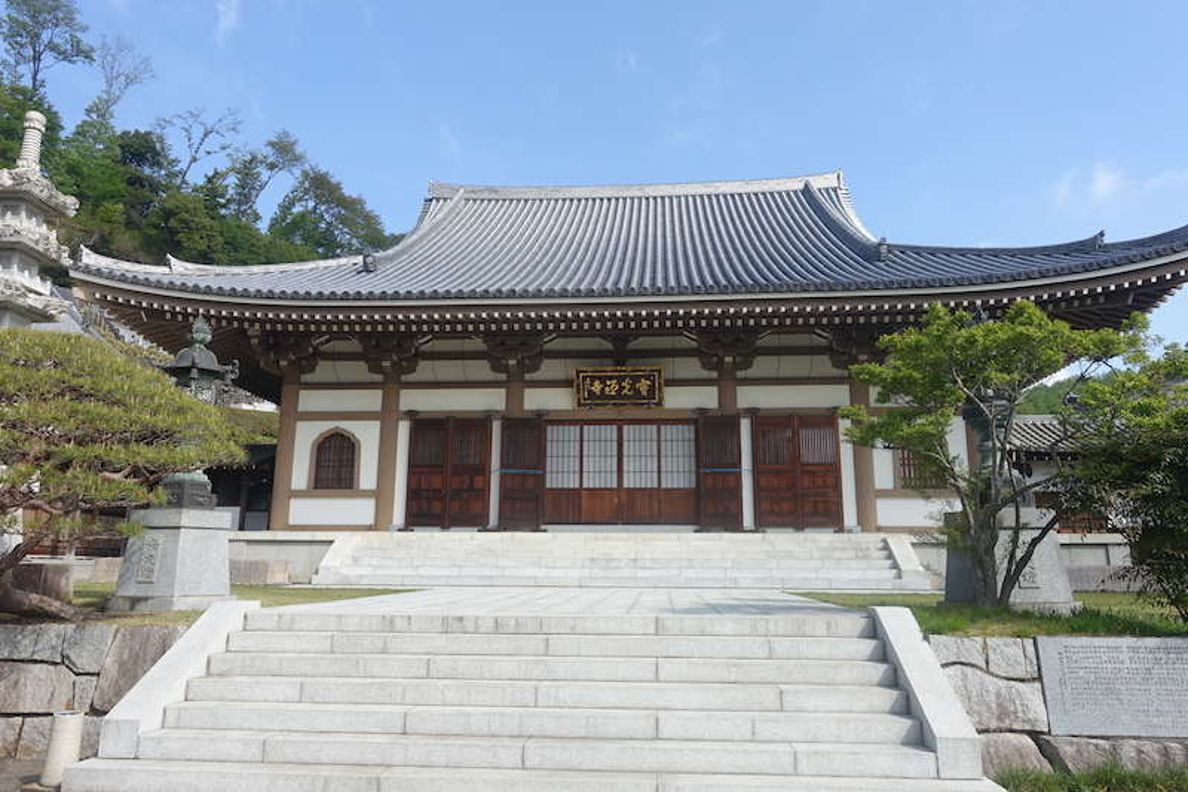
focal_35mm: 24
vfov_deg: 53.1
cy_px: 396
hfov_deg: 73.8
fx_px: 792
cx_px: 594
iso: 125
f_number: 5.6
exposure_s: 1/250
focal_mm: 8.8
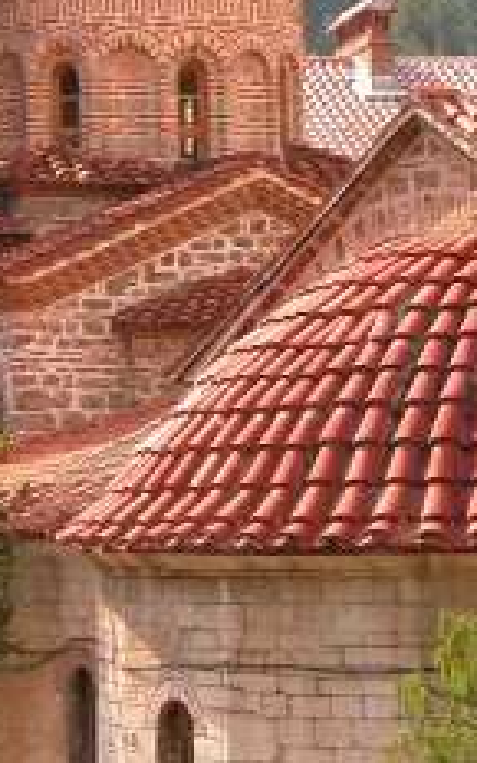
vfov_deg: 11.5
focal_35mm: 182
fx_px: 3786
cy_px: 187
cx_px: 253
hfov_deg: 7.2
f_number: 5.5
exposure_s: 1/432
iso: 200
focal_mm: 21
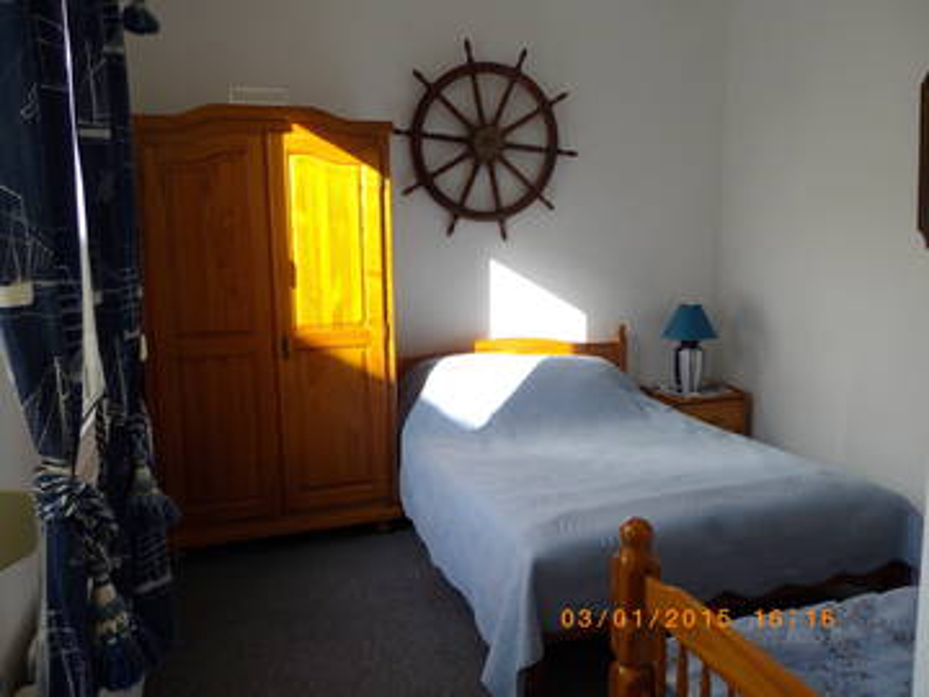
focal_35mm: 28
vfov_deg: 49.7
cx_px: 464
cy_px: 348
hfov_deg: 63.4
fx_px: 751
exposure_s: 1/160
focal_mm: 5
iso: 100
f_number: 3.1
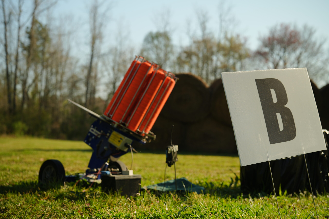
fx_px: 457
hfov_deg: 39.6
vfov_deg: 27.0
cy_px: 110
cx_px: 164
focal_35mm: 50
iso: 160
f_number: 2.8
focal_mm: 50
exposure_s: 1/50
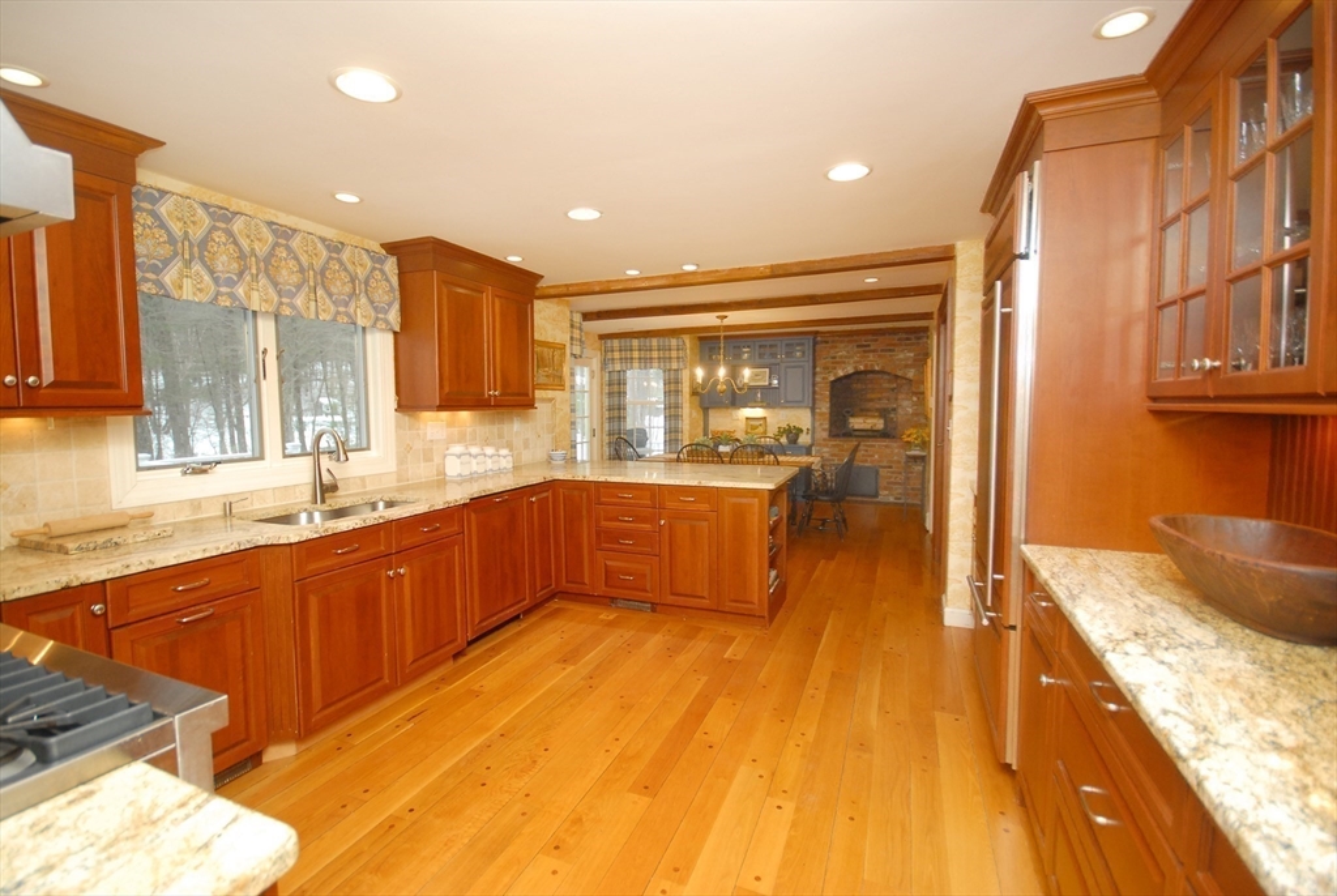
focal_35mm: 15
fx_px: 558
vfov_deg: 77.5
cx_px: 668
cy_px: 448
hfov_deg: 100.3
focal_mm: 10
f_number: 4
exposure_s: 1/60
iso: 400
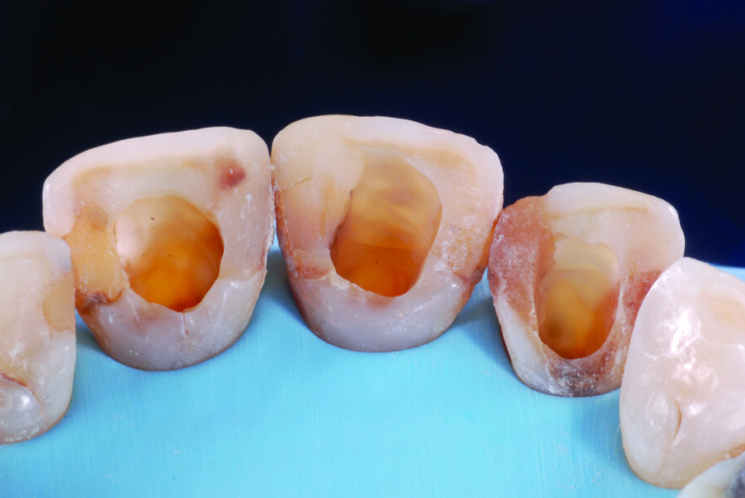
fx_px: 3262
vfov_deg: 8.7
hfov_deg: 13.0
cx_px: 372
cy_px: 249
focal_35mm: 158
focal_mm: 105
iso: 200
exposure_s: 1/200
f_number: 36
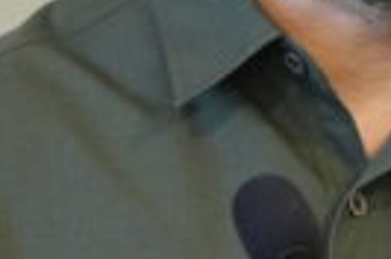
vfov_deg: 0.5
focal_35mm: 3017
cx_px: 462
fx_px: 32690
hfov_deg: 0.7
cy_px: 255
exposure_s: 1/250
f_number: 2.8
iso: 1600
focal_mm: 400
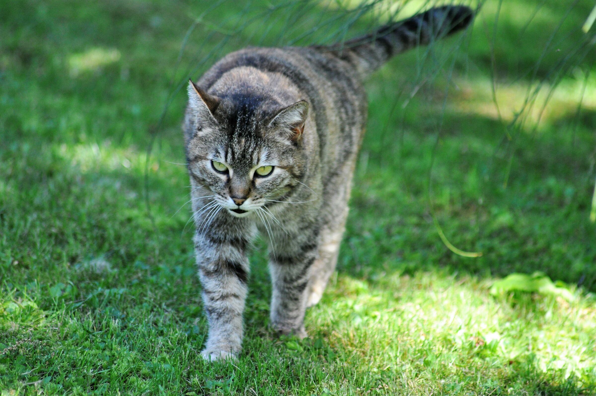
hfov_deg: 6.3
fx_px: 5457
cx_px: 298
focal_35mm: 330
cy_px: 198
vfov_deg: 4.2
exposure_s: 1/500
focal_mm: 220
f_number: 5
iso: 800
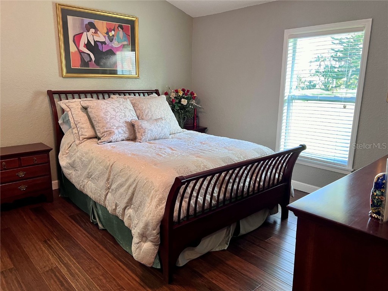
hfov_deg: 67.3
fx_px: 291
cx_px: 194
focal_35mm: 26
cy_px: 146
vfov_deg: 53.1
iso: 100
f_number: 1.5
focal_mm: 5.7
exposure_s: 1/60
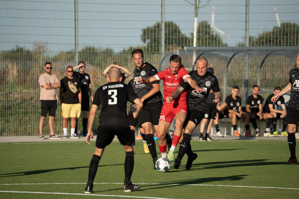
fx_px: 3322
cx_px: 150
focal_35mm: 400
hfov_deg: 5.2
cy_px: 100
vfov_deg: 3.4
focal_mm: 400
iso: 400
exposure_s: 1/1000
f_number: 9
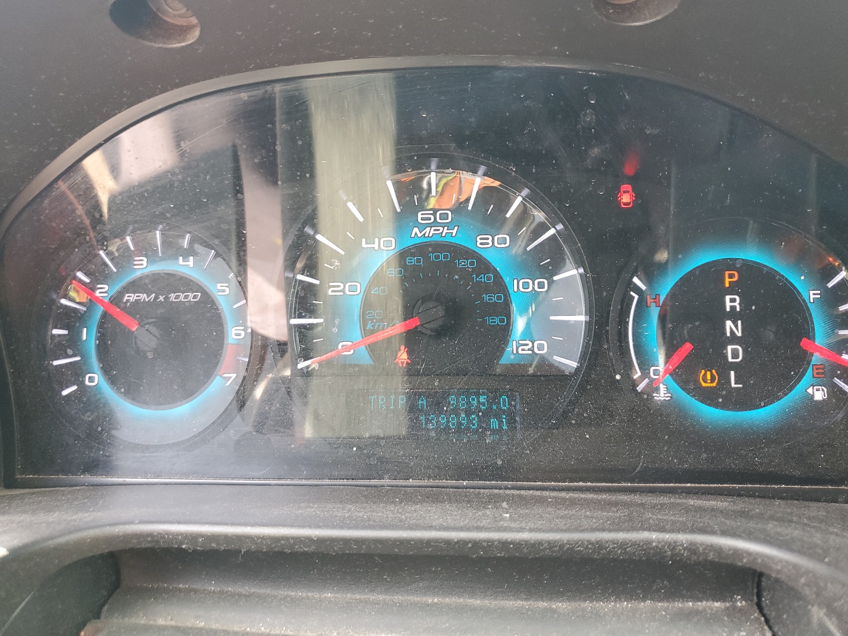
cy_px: 318
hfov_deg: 67.3
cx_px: 424
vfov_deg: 53.1
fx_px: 637
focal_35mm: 26
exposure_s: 1/60.2
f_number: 1.5
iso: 104
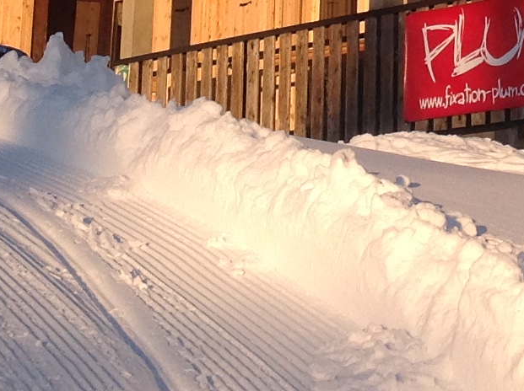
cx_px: 557
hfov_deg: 13.3
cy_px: -317
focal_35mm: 146
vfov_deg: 9.6
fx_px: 2207
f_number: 2.4
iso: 50
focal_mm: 4.28
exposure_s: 1/1259
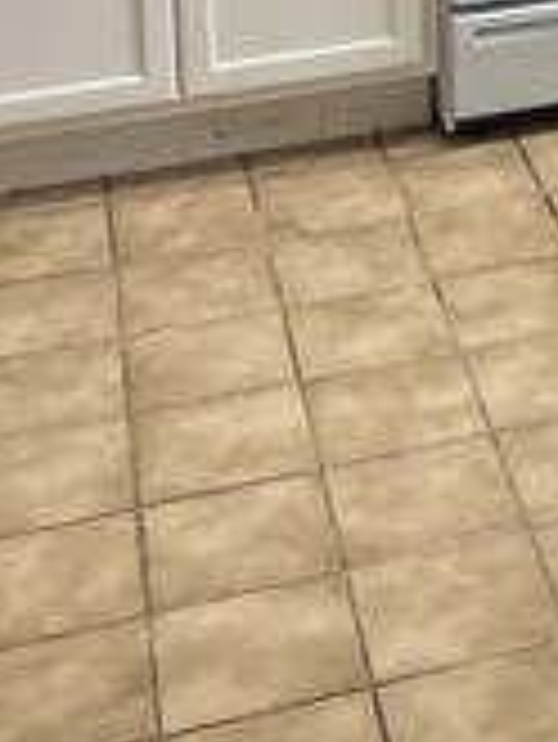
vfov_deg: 16.8
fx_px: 2168
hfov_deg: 13.5
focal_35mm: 101
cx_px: 927
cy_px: -508
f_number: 1.5
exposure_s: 1/120
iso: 64
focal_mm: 5.7
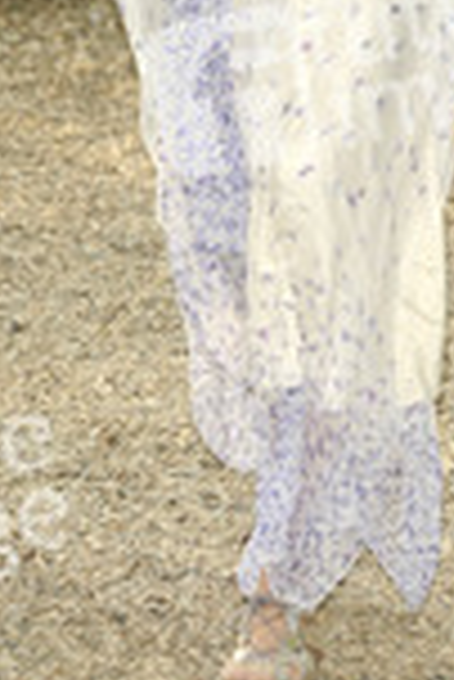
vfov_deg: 4.9
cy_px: -153
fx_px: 7876
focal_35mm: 417
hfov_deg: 3.3
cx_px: -29
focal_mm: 105
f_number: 5
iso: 400
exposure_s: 1/200
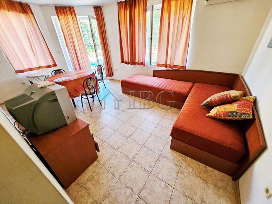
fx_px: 102
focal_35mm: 13
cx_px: 136
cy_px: 102
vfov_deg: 89.9
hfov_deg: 106.2
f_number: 2.2
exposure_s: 1/50
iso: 200
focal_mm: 1.7
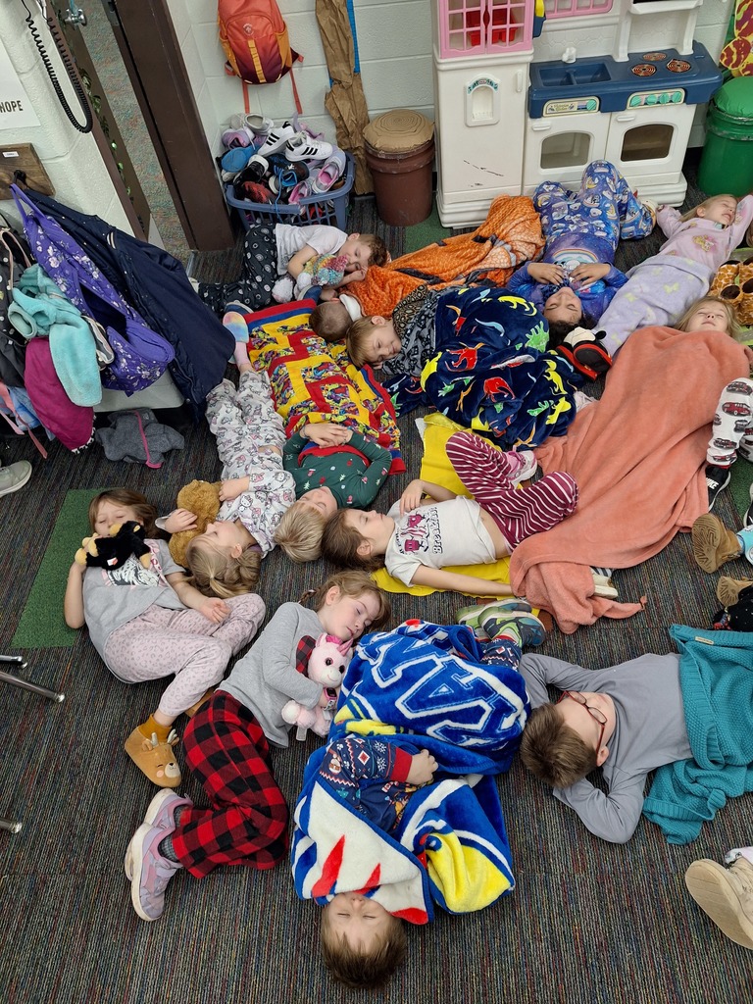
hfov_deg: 58.9
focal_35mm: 23
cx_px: 376
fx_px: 667
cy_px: 502
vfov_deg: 73.9
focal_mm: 5.54
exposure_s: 1/40
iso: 160
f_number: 1.8
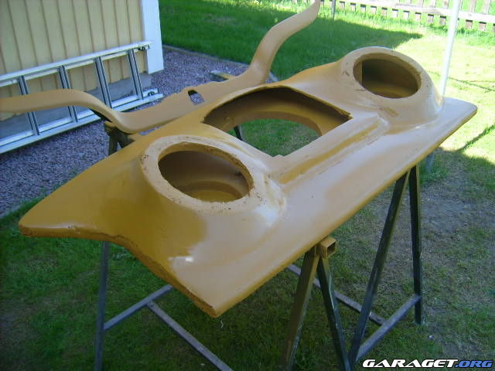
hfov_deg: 52.6
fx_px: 500
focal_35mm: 35
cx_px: 248
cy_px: 186
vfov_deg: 40.7
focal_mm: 5.95
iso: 50
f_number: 2.8
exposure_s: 1/162
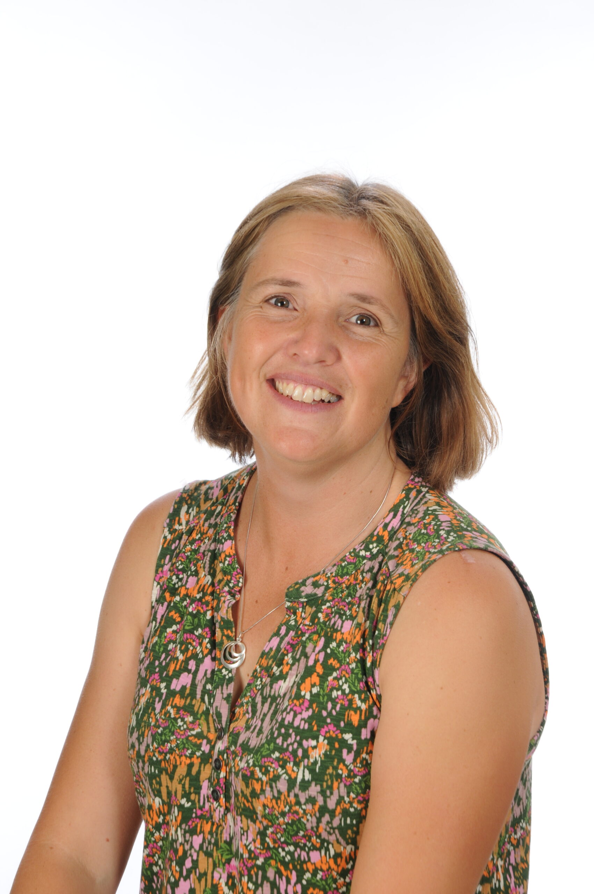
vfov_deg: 16.1
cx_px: 297
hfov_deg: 10.7
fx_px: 3164
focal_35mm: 128
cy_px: 447
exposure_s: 1/160
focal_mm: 85
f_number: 11
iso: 200
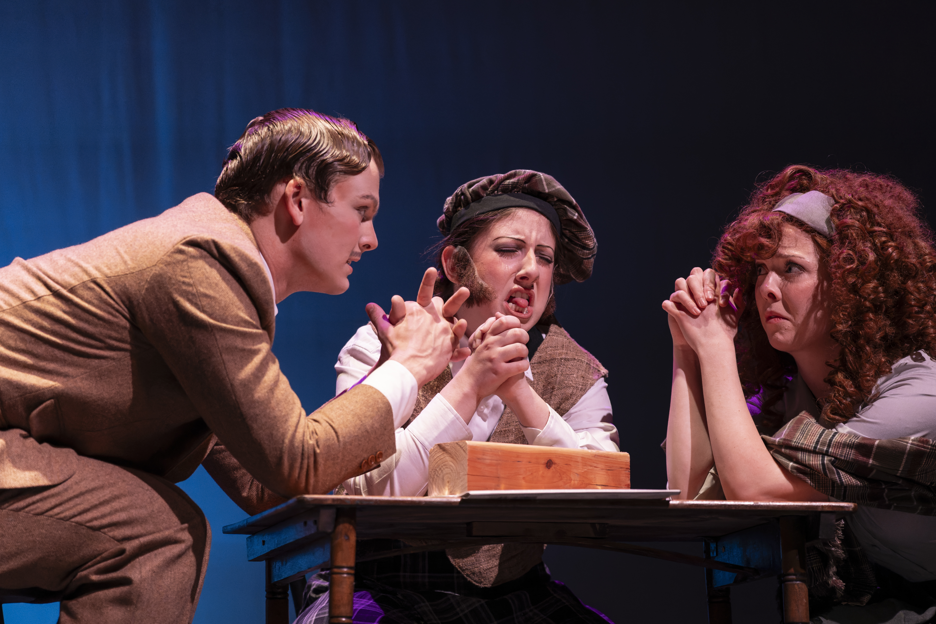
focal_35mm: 239
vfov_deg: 5.7
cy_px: 323
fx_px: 6217
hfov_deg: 8.6
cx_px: 548
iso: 4000
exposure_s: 1/320
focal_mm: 180.1
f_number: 2.8
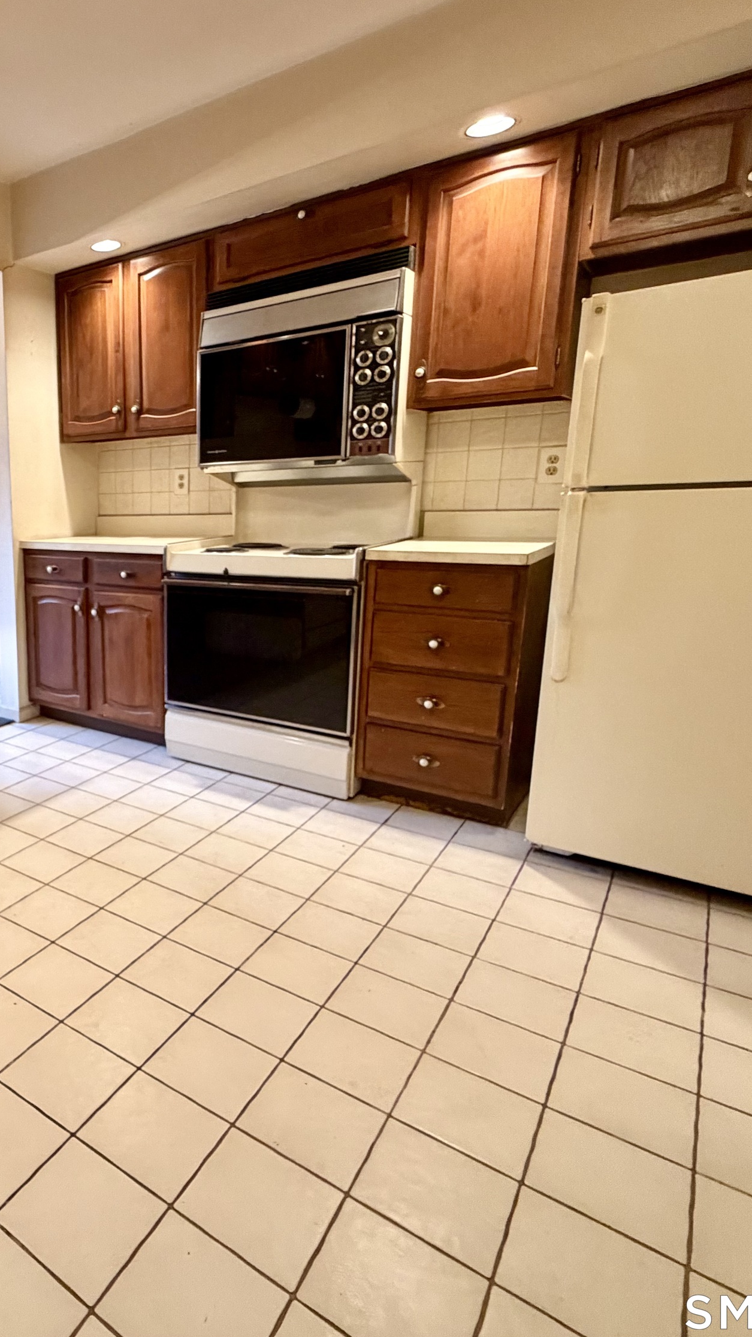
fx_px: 744
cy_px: 653
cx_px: 39
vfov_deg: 83.8
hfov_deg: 46.8
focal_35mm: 21
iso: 400
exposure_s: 1/60
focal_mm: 2.22
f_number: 2.2
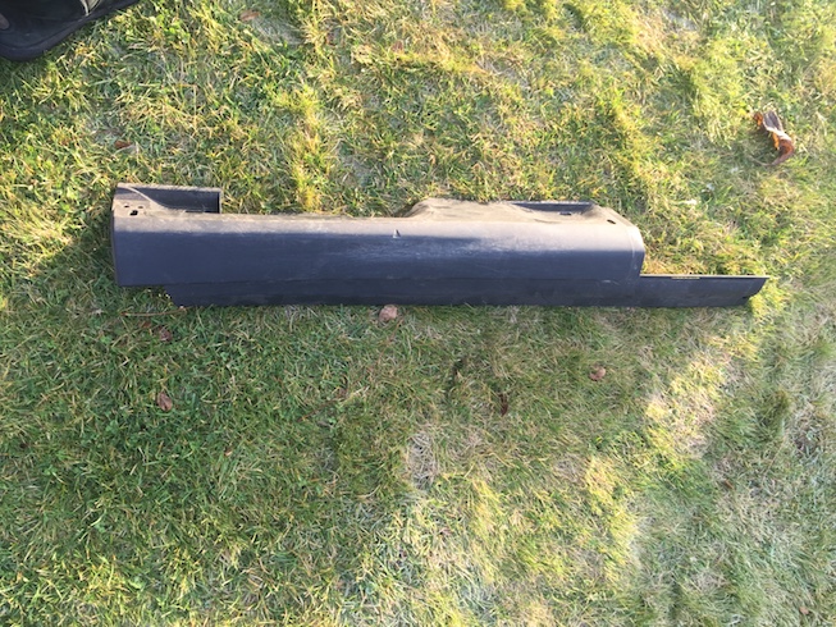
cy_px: 314
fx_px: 700
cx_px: 418
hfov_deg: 61.7
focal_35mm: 29
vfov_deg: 48.2
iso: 32
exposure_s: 1/108
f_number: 2.2
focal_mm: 4.15
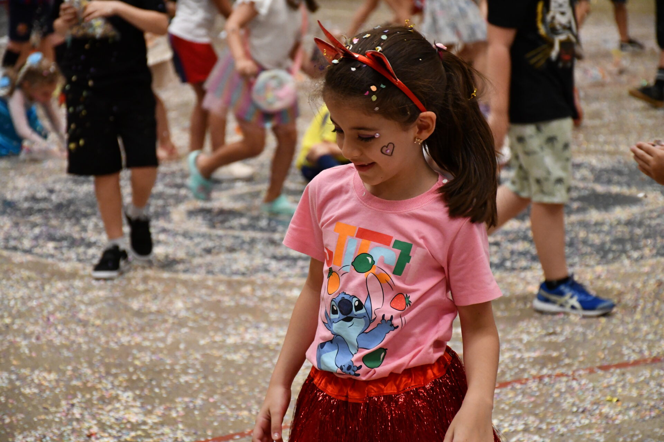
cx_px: 332
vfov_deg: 10.8
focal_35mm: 127
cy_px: 221
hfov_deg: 16.1
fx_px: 2342
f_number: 5.3
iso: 3200
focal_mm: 85
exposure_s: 1/160
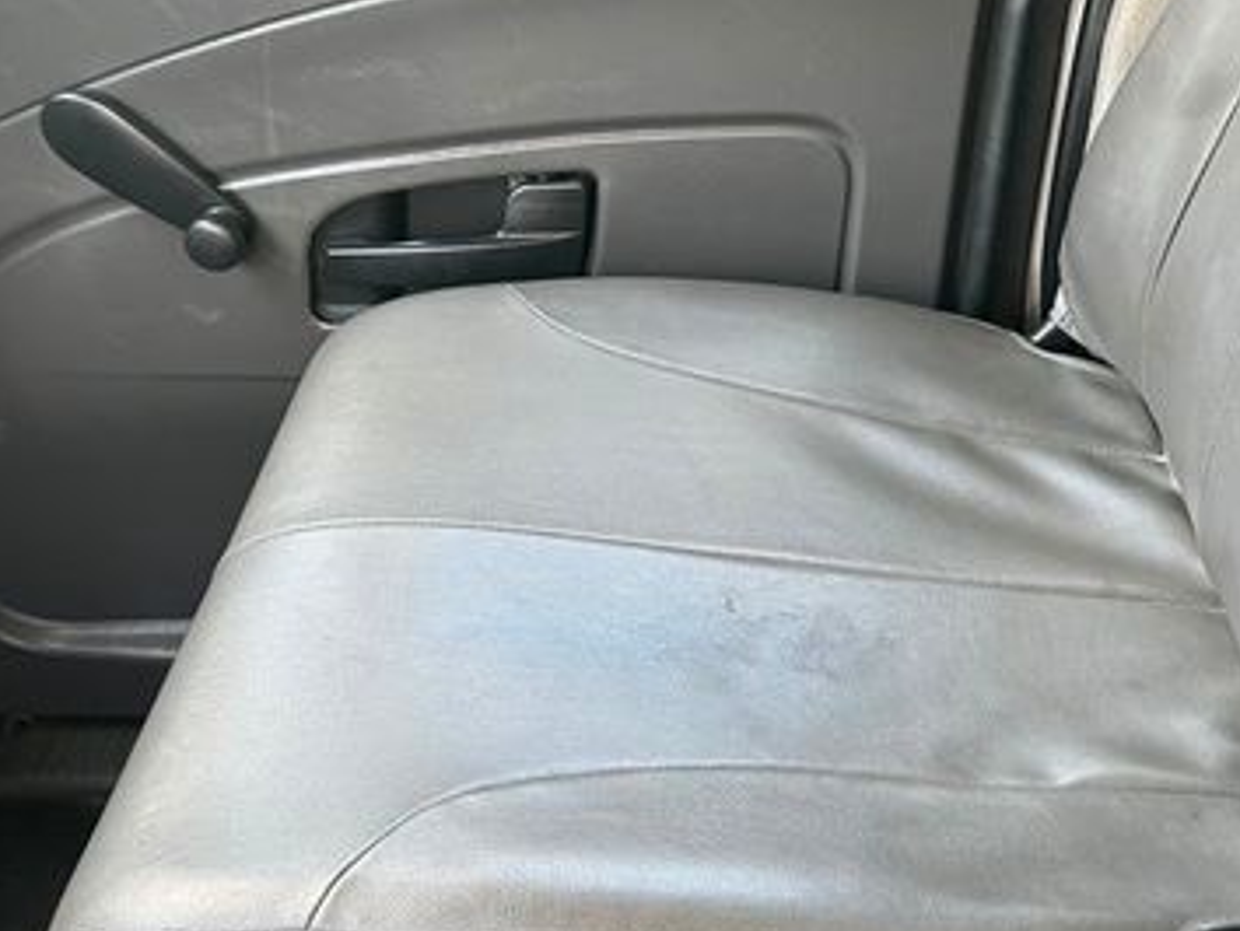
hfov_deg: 40.3
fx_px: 1685
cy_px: 472
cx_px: 694
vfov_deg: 30.9
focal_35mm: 47
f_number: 1.5
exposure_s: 1/121
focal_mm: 5.7
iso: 80
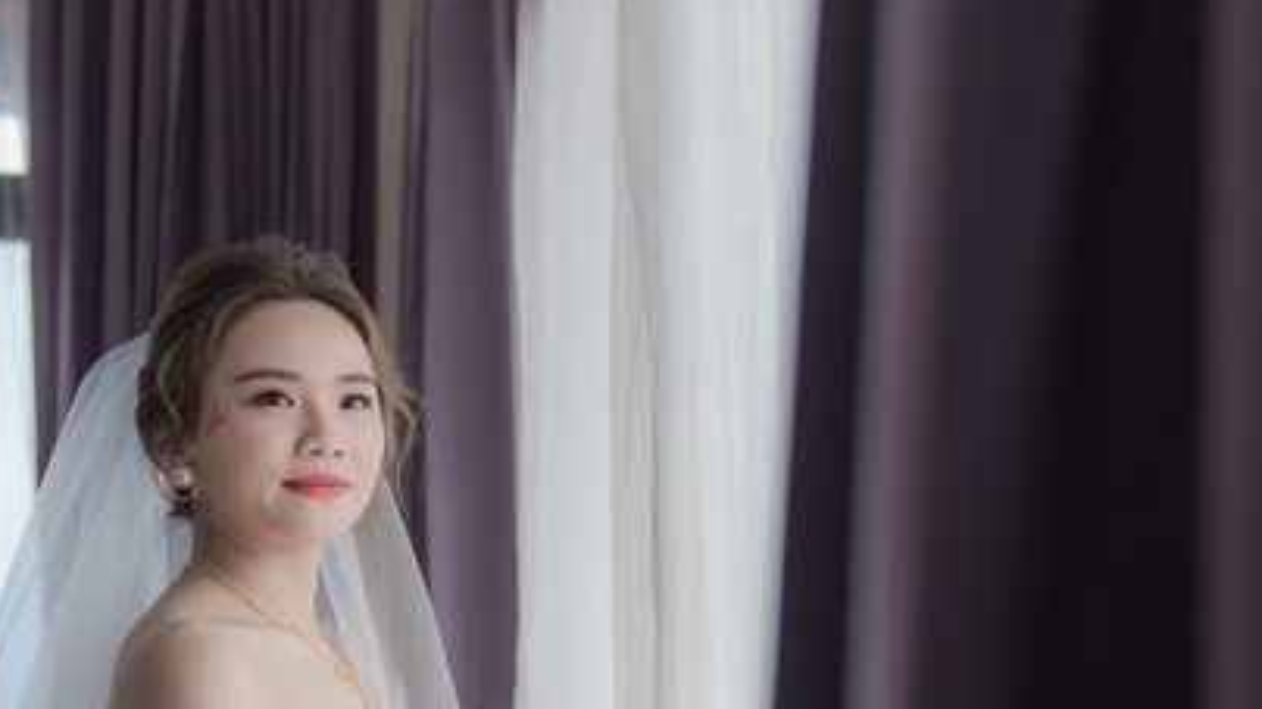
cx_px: 759
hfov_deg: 21.1
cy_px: 906
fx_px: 3379
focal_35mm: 101
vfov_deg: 11.7
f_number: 3.2
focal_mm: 38
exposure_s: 1/200
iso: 200
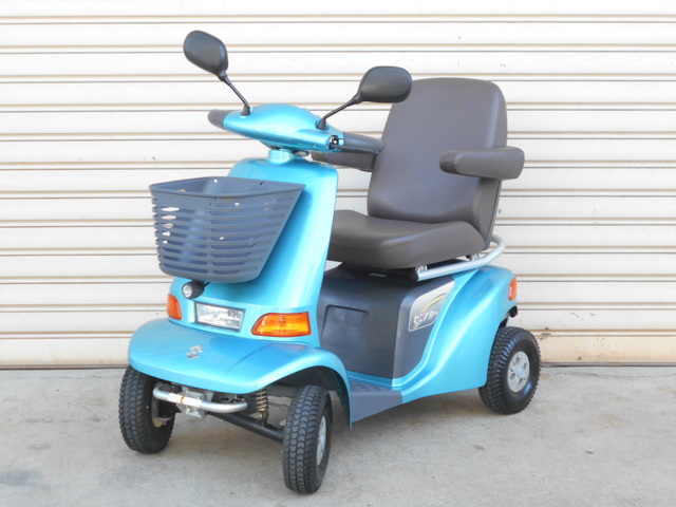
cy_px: 254
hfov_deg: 29.4
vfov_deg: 22.3
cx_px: 338
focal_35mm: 66
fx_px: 1289
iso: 200
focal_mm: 11.6
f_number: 5.3
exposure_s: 1/60
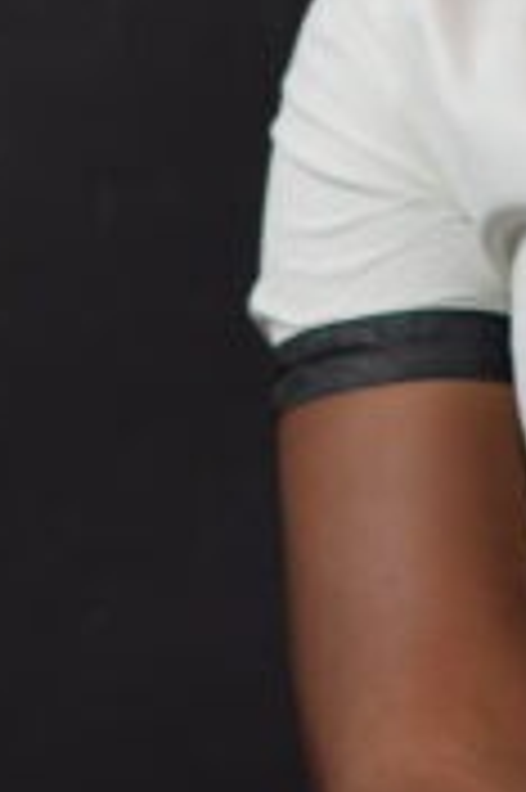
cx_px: 764
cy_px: 1390
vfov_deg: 4.2
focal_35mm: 492
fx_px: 10803
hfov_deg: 2.8
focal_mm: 50
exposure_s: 1/160
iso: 100
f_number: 2.5
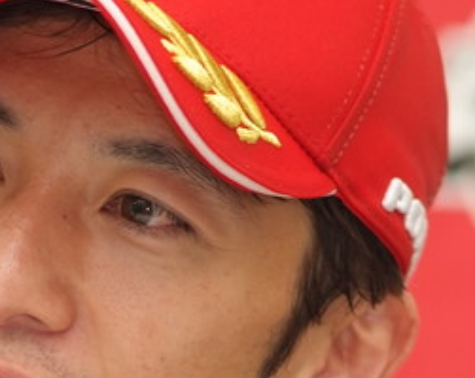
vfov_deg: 2.1
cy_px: 387
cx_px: 55
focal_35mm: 728
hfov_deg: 2.7
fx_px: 10218
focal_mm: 180
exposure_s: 1/125
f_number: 2.8
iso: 400
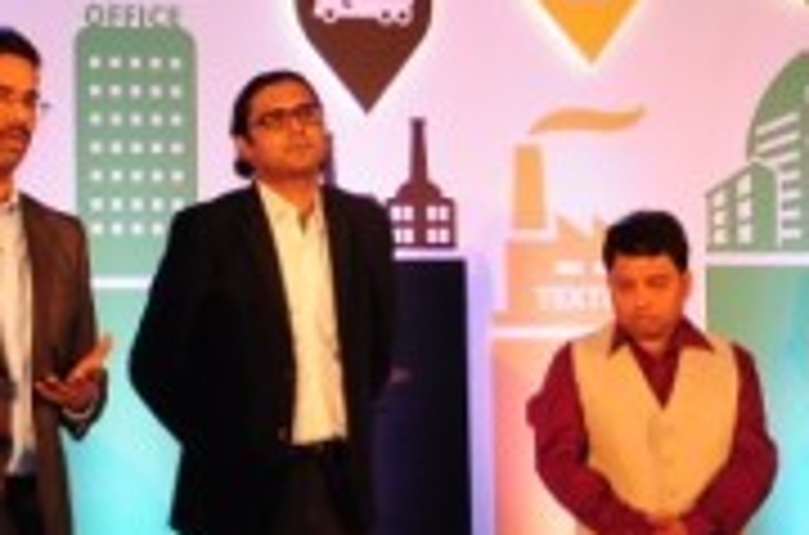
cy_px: 90
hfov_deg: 10.3
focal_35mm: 200
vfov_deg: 6.8
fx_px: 4483
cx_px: 369
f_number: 4.5
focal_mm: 40
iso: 400
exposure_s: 1/40
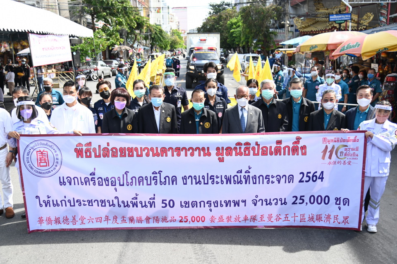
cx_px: 198
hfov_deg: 54.5
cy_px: 132
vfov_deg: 37.8
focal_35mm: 35
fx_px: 386
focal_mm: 35
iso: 200
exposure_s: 1/400
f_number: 4
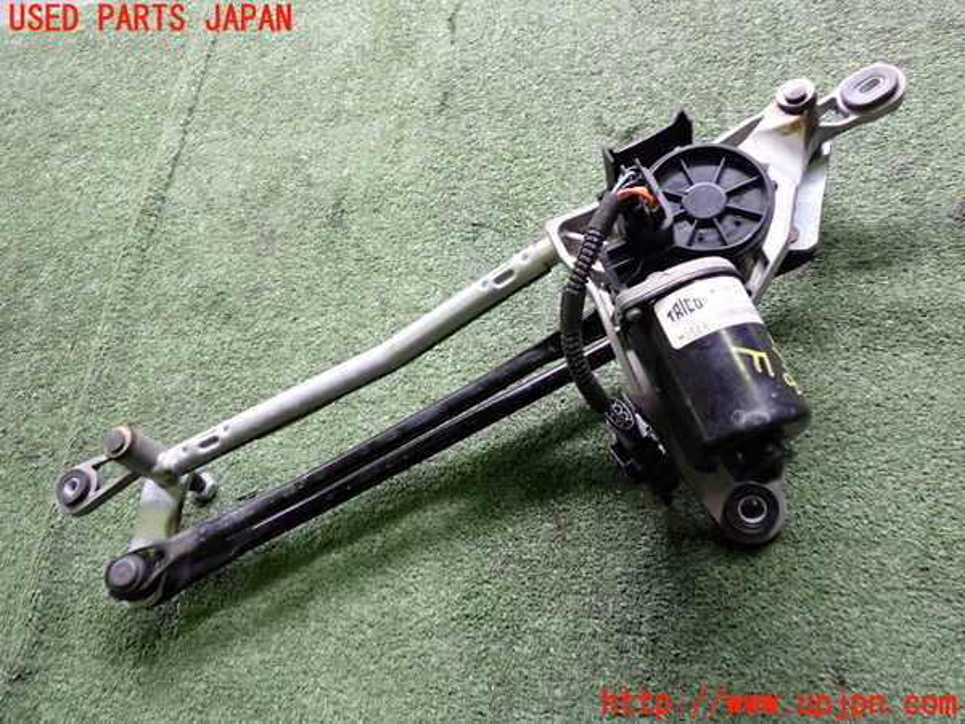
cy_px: 362
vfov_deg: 46.8
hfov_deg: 60.0
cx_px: 482
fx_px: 836
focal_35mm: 30
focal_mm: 5.4
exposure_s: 1/30
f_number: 2.3
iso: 200
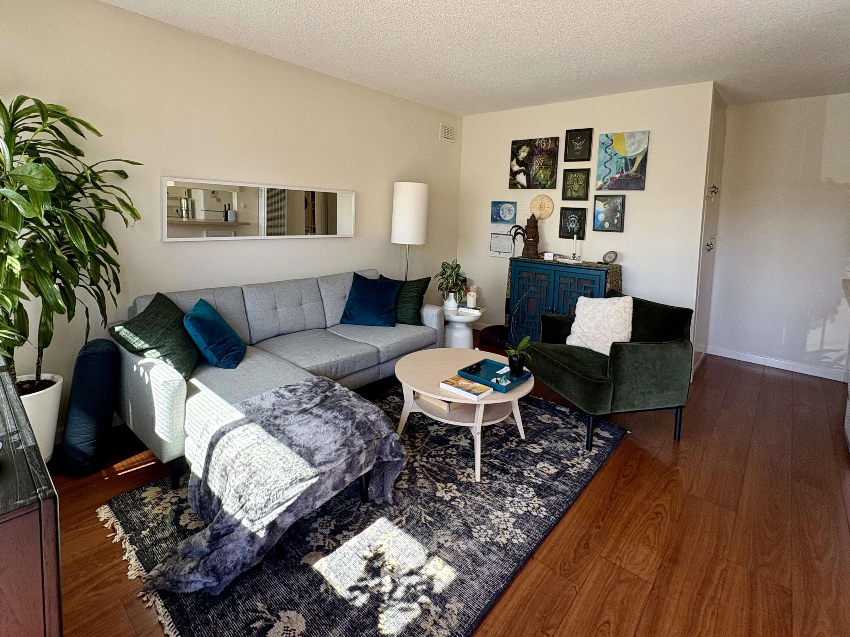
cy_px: 288
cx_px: 397
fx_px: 393
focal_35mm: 16
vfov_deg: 77.9
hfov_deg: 94.4
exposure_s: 1/113
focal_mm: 2.22
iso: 125
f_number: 2.2
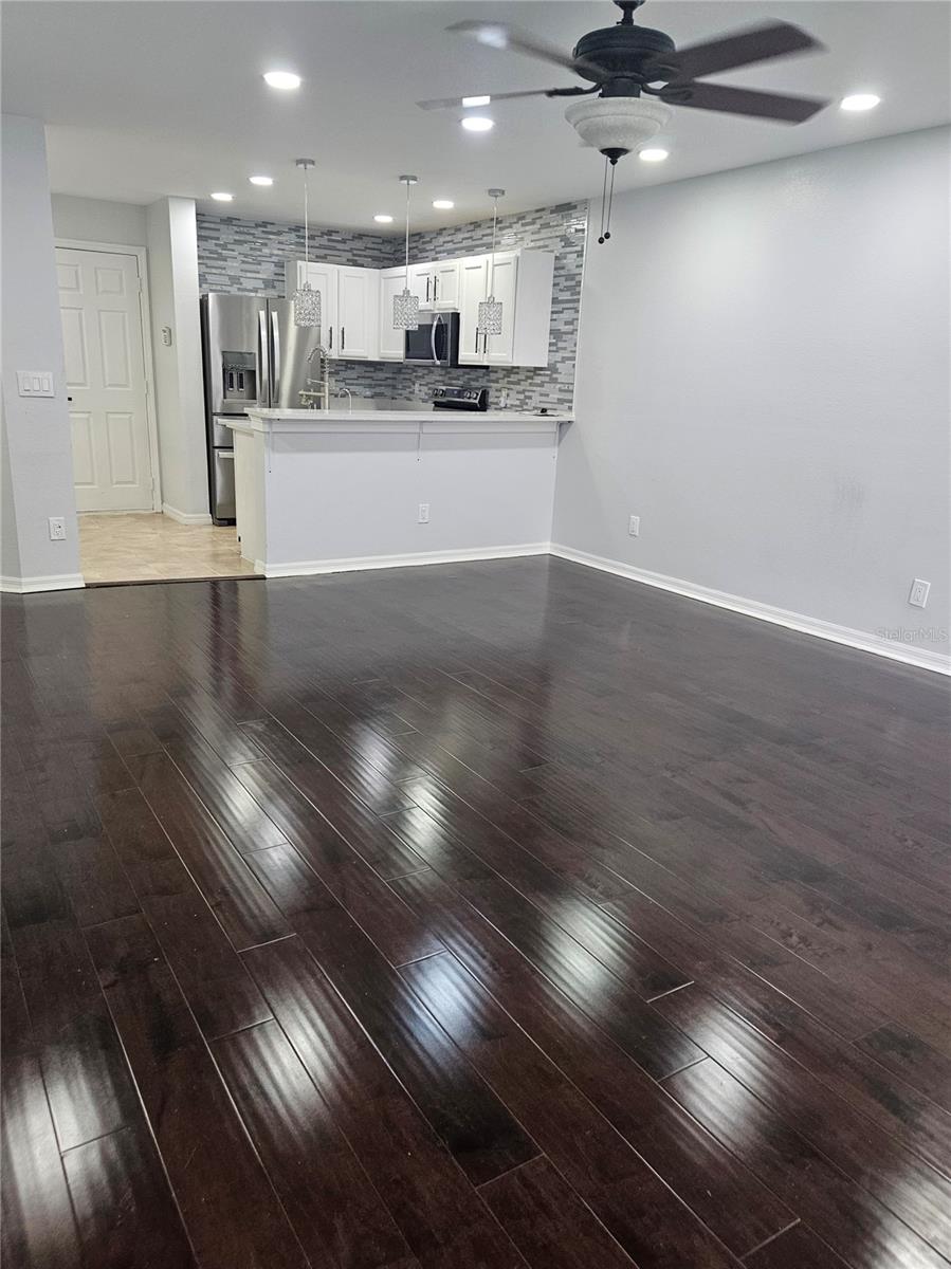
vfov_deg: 73.9
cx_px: 476
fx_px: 843
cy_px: 634
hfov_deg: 58.8
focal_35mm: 23
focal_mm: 5.4
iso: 250
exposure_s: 1/120
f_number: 1.8
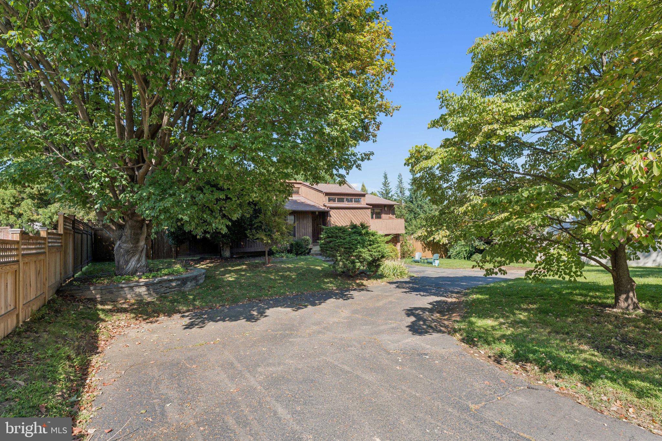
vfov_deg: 81.2
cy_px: 220
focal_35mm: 14
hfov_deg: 104.3
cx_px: 331
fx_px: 257
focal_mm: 14
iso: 200
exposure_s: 1/200
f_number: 8
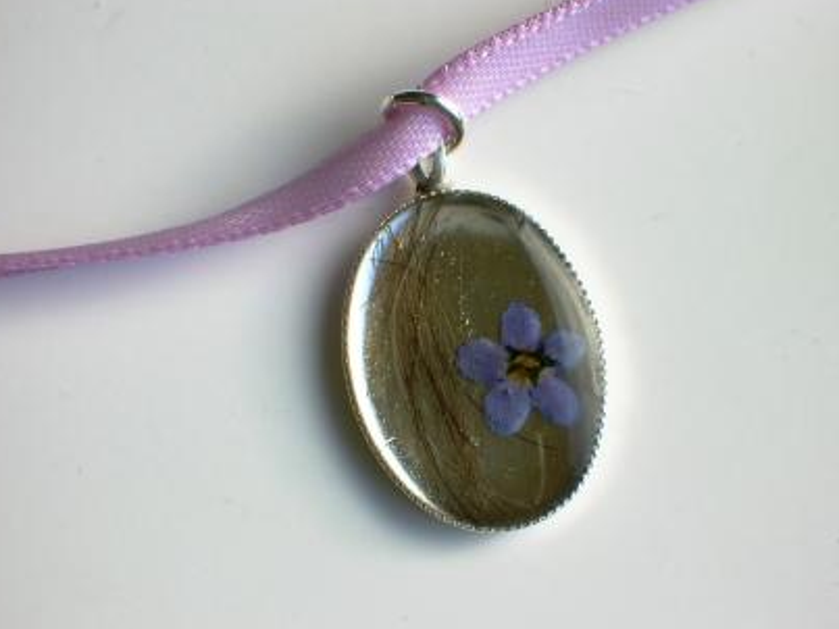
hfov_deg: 17.9
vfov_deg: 13.5
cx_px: 441
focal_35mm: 110
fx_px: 2665
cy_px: 328
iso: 50
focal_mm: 16.4
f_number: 8.1
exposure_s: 1/22.4
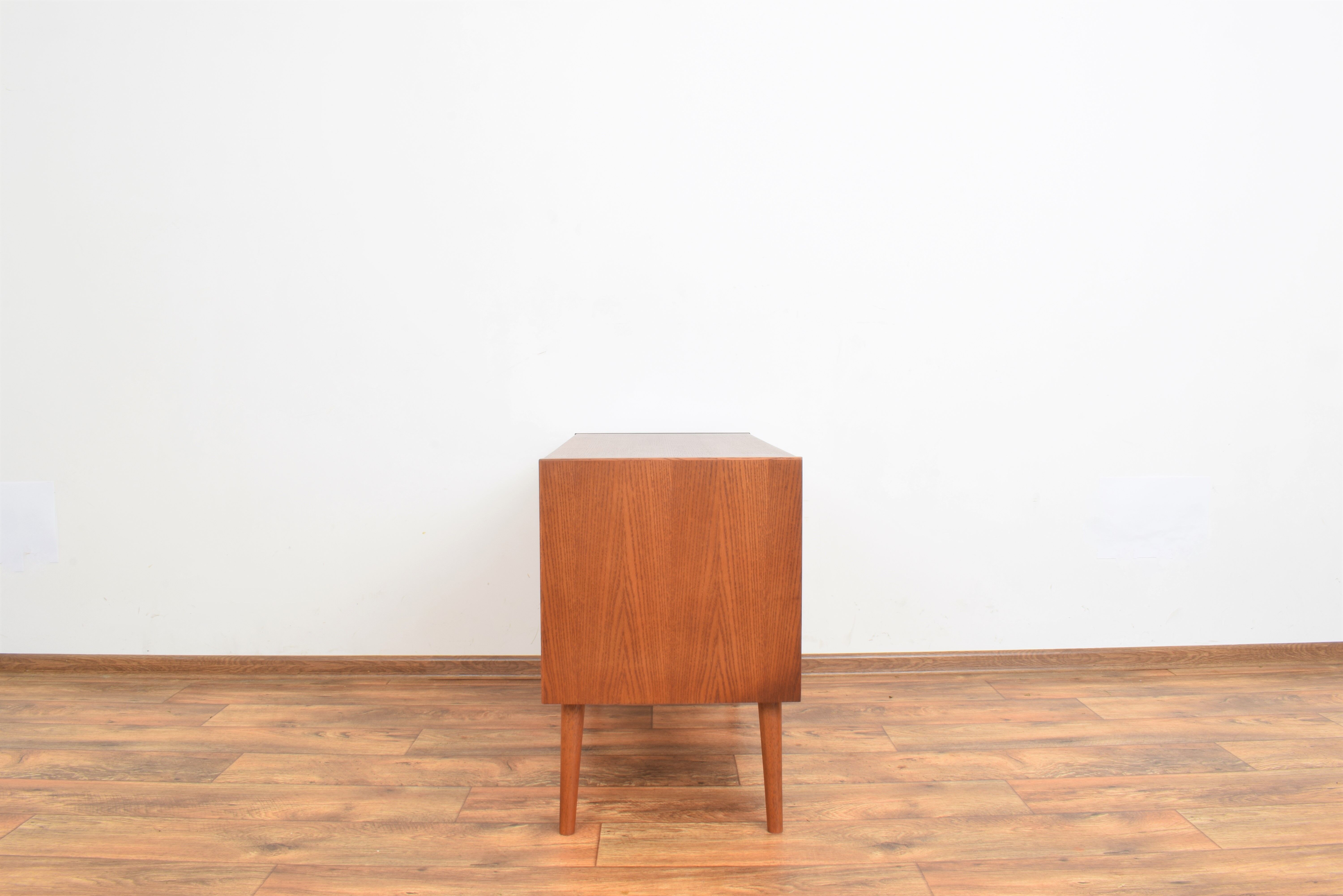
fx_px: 1007
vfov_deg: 47.9
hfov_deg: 67.4
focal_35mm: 27
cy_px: 448
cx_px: 672
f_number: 22
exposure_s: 5
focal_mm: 18
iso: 100
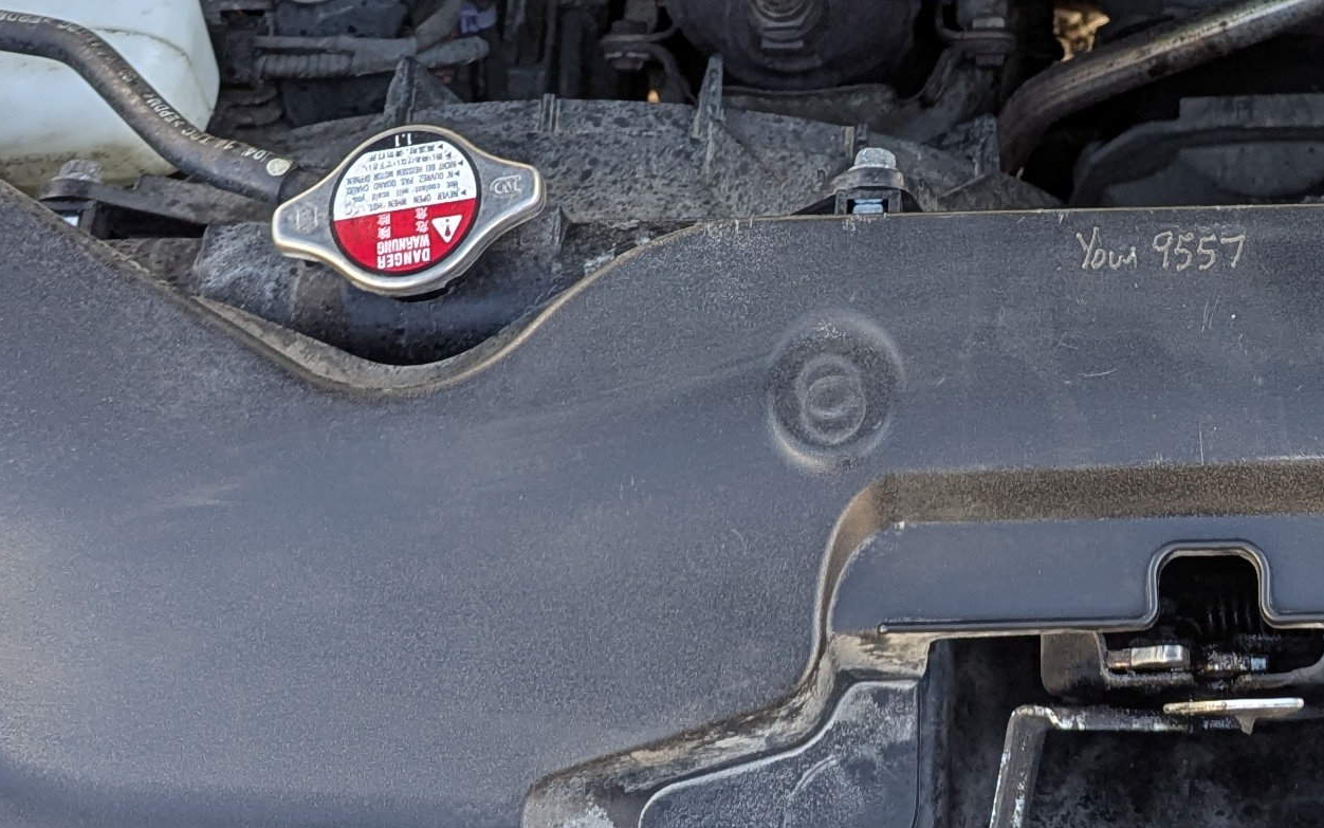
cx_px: 1154
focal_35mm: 83
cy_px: -601
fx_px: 2995
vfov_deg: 14.2
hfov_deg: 24.3
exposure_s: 1/57.9
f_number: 1.85
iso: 34
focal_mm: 6.81
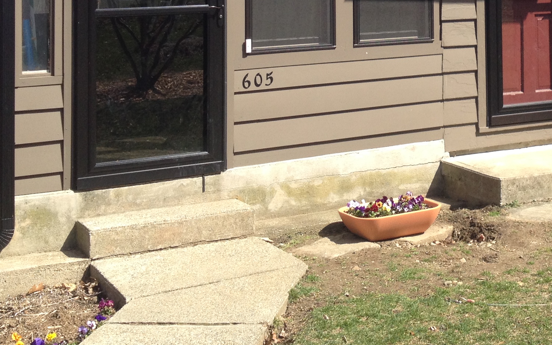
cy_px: -81
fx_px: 1218
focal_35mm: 81
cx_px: 466
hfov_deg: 25.0
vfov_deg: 15.5
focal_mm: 4.28
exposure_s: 1/812
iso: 50
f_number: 2.4
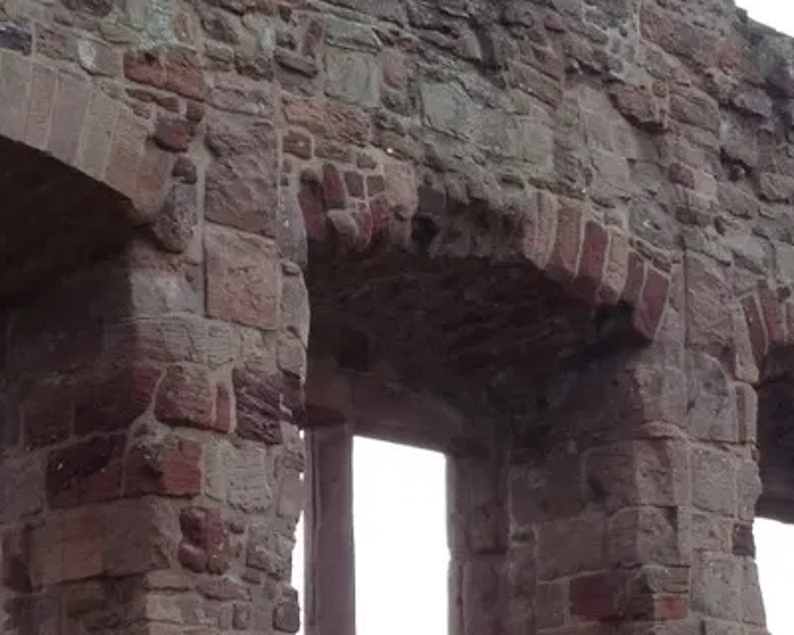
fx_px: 2467
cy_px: 506
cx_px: 530
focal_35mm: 105
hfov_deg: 18.2
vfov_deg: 14.6
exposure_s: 1/40
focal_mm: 6.9
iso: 80
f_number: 3.7
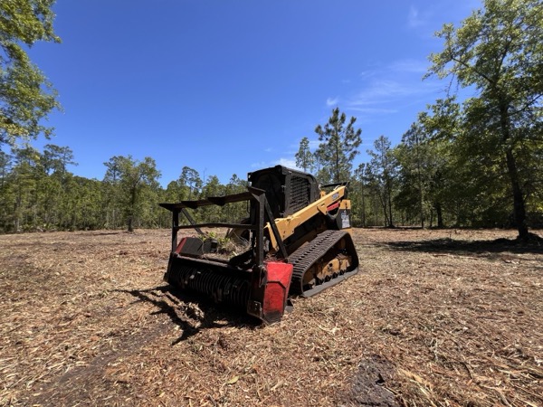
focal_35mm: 13
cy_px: 204
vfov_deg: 89.9
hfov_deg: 106.2
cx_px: 272
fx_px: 204
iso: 32
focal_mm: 1.57
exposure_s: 1/840
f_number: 1.8
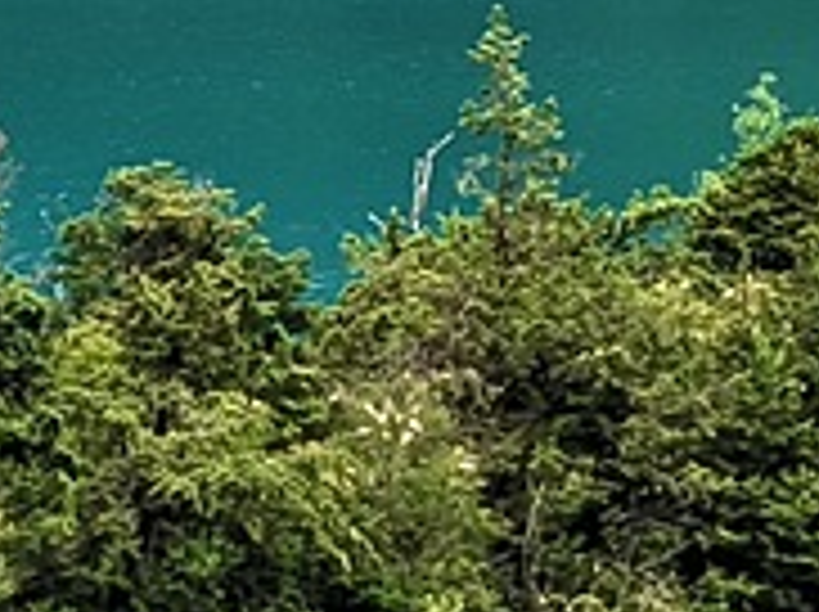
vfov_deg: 7.4
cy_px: -1053
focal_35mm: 183
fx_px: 4324
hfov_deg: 10.8
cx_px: 248
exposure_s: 1/1675
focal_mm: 4.75
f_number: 1.8
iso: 50
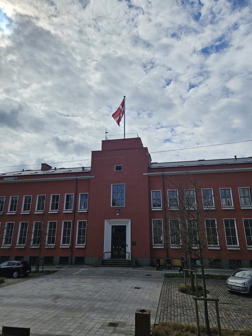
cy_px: 168
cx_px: 126
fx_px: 223
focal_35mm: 23
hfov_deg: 58.9
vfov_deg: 73.9
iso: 25
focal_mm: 5.4
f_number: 1.8
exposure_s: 1/5401
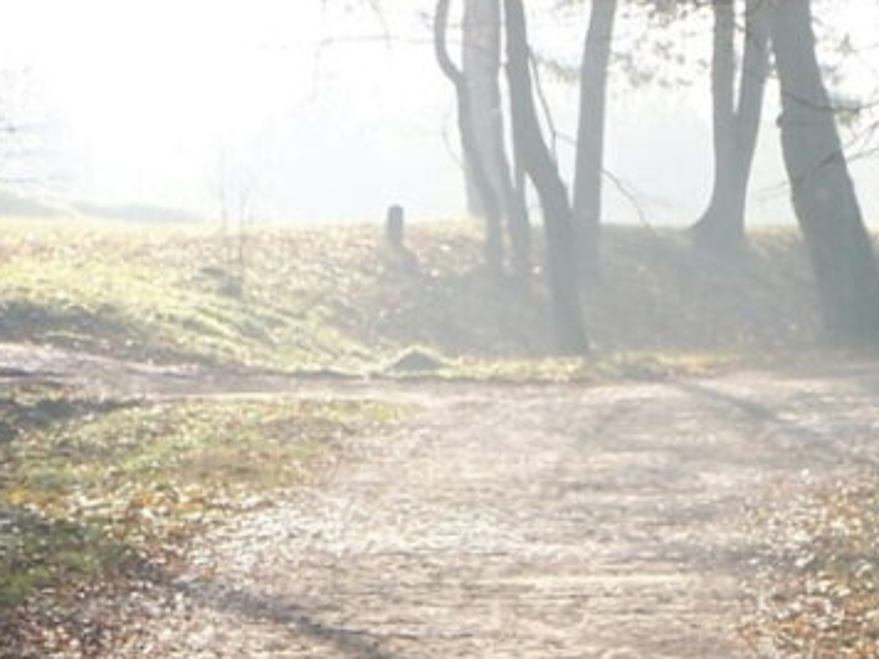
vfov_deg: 3.7
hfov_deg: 4.9
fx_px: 10157
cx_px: 874
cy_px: 938
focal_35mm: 400
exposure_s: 1/180
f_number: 3.2
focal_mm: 23.1
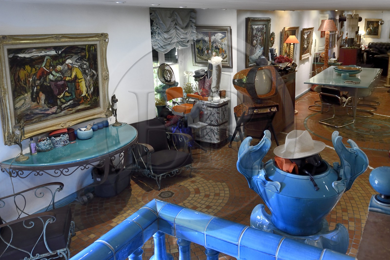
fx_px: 260
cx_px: 195
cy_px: 130
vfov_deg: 53.1
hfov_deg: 73.8
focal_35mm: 24
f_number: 4.5
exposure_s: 1/60
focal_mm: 24
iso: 1600
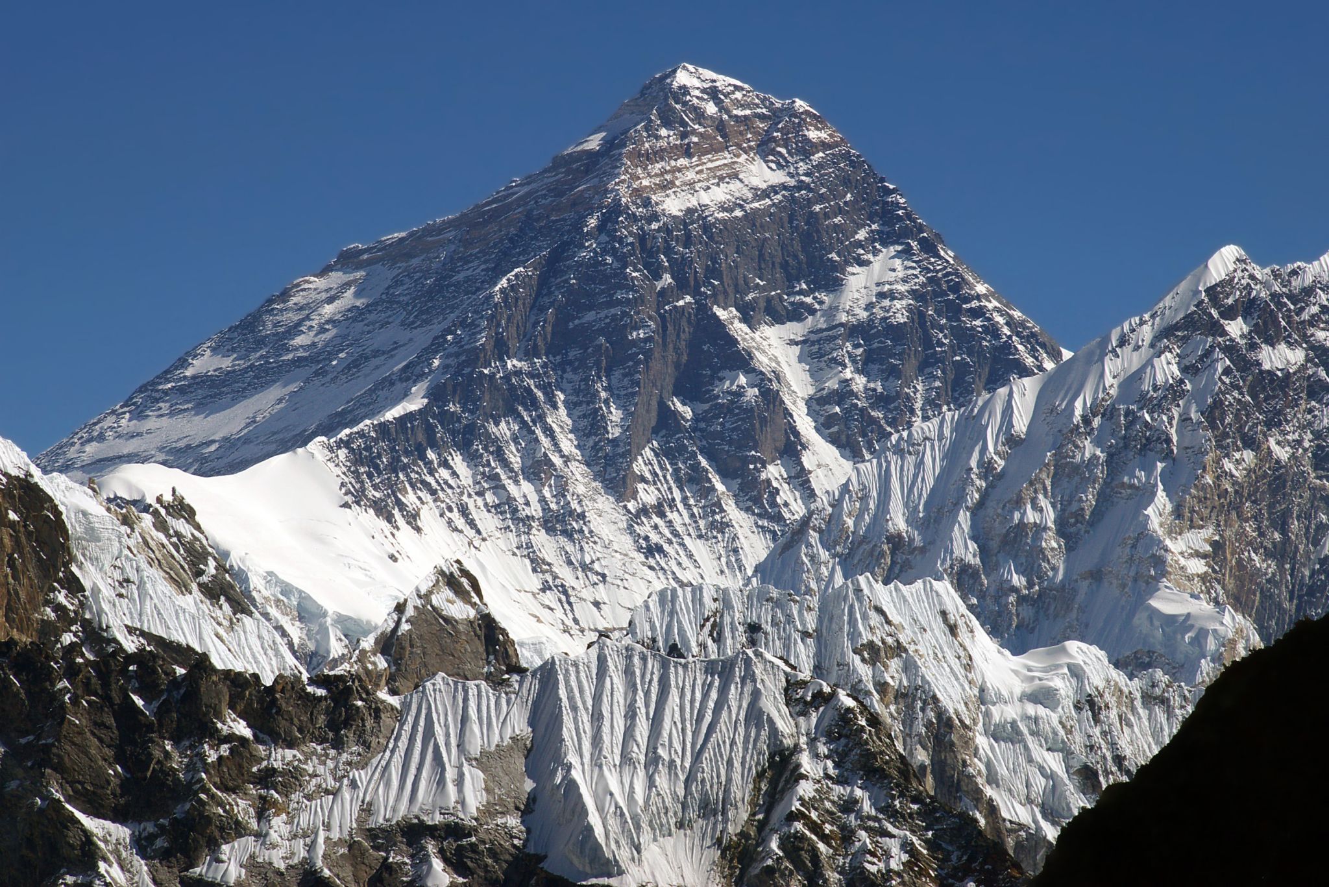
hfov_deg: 10.3
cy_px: 444
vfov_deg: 6.9
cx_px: 664
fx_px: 7367
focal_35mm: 200
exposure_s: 1/250
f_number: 19
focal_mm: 133
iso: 200
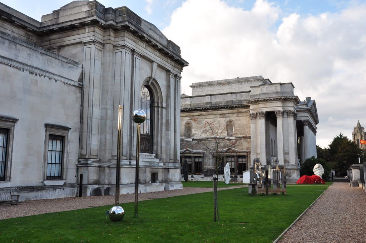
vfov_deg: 39.9
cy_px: 122
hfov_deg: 57.3
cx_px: 183
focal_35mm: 33
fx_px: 335
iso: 200
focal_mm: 22
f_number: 9
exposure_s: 1/125
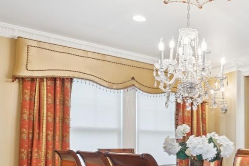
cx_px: 241
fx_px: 284
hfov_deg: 42.0
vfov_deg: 31.6
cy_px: 139
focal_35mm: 41
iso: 100
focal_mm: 15
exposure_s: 1
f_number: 11
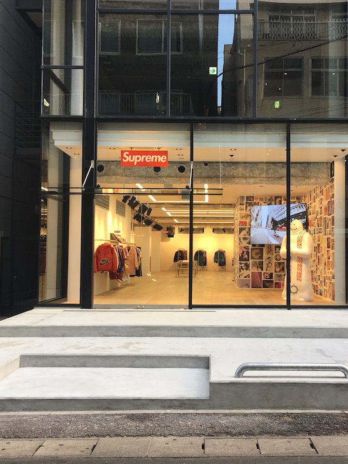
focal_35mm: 40
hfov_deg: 35.8
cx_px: 213
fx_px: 536
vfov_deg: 46.8
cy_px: 227
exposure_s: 1/60
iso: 25
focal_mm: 4.15
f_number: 2.2
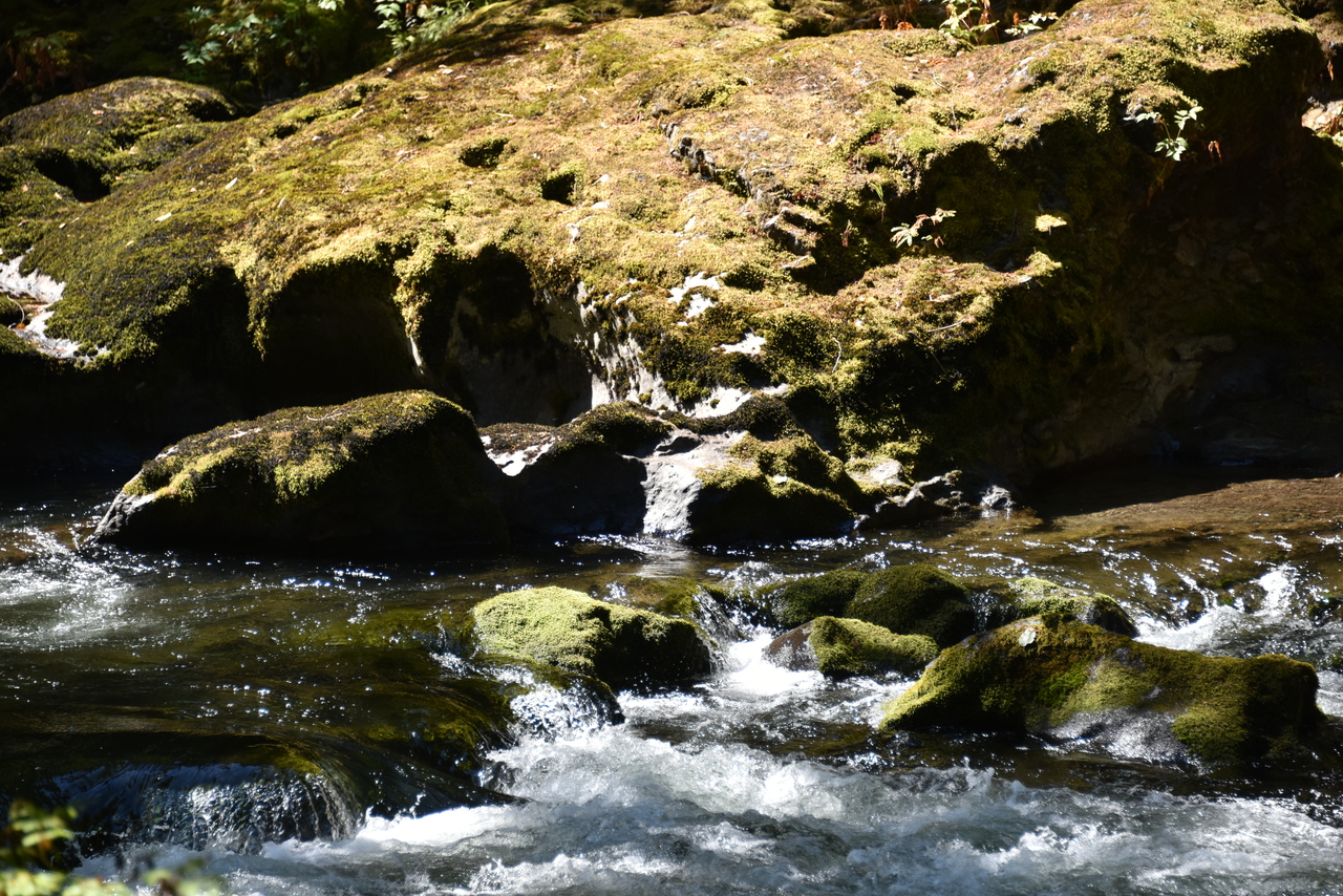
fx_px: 6343
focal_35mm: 170
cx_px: 672
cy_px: 448
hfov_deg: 12.1
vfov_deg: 8.1
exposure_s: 1/400
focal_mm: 170
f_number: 5.6
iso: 280
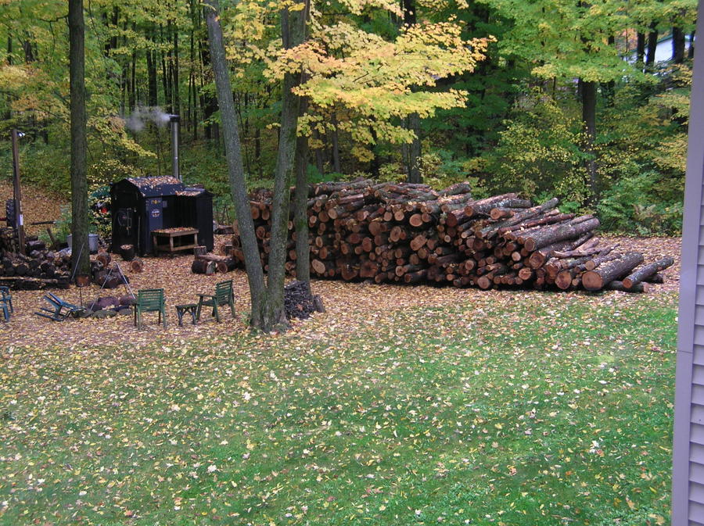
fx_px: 1178
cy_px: 263
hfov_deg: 33.3
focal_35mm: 58
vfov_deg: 25.2
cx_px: 352
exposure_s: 1/30
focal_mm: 9.6
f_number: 3.1
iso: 55
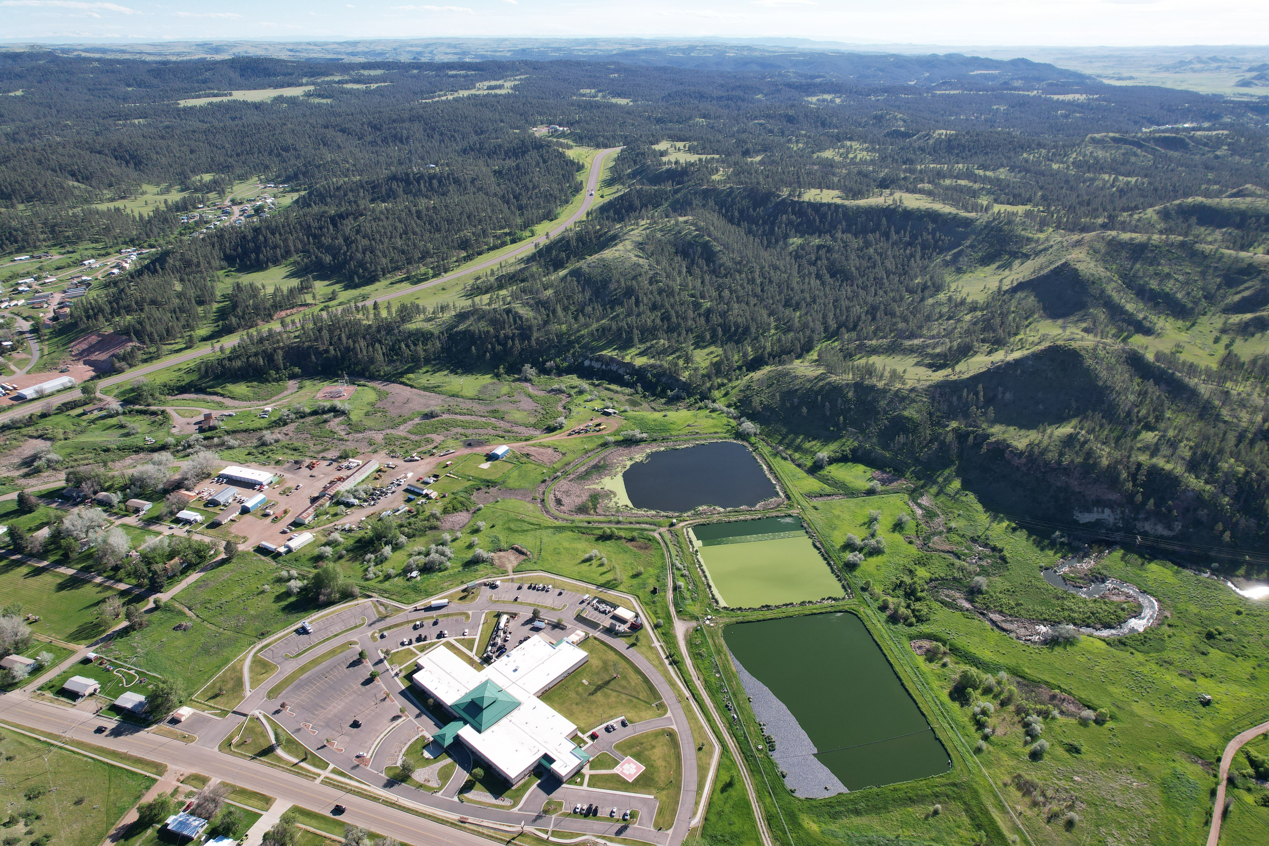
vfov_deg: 57.2
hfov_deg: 78.6
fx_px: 775
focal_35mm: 22
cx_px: 634
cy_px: 423
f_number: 2.8
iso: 200
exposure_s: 1/1600
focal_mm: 8.38
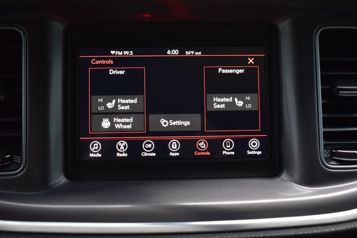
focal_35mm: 42
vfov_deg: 31.9
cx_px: 178
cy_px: 119
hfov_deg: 46.4
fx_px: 416
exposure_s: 1/15
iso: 1600
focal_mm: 28
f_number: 4.5
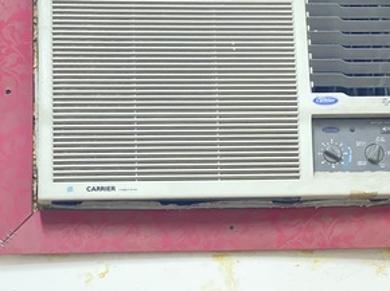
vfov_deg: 14.6
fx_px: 1137
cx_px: 235
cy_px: 115
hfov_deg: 19.4
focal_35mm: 101
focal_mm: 7.5
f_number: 2.2
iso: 1000
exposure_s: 1/30
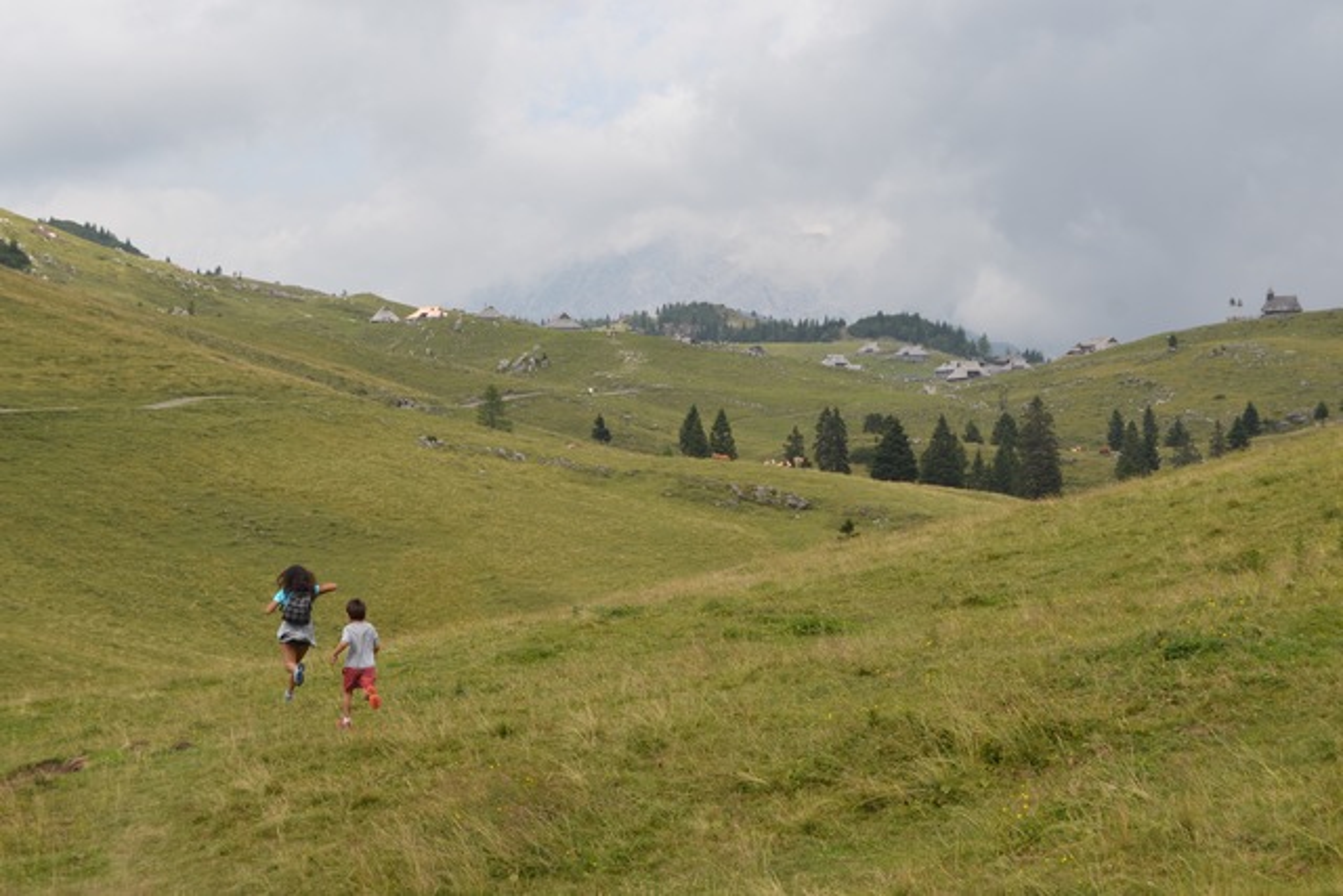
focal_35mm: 63
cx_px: 672
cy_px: 448
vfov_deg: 21.6
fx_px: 2351
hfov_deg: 31.9
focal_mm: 42
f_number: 7.1
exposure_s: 1/200
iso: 100
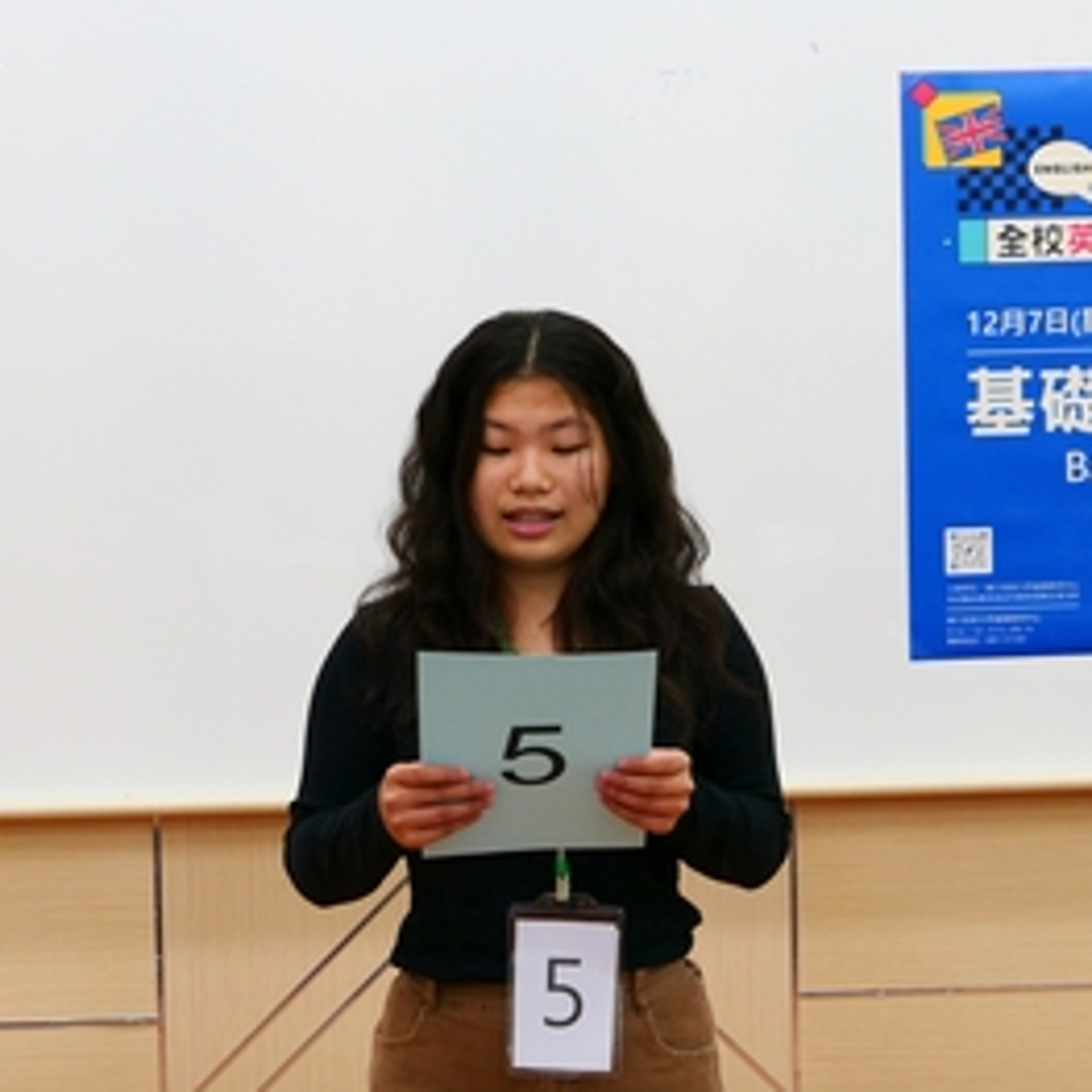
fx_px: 3319
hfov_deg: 18.7
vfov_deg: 18.7
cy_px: 546
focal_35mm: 93
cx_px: 602
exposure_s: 1/200
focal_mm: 26.4
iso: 400
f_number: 2.8
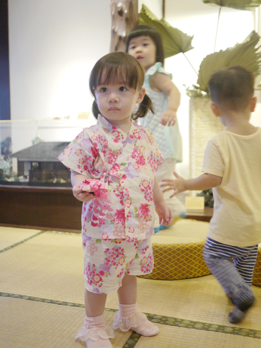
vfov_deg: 46.8
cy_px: 174
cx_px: 130
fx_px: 402
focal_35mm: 40
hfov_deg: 36.0
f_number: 1.7
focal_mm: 20
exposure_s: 1/60
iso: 500
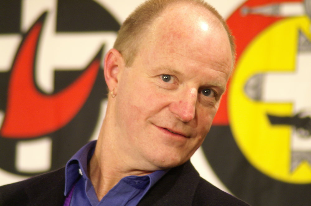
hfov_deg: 3.4
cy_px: 103
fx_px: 5178
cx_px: 156
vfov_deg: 2.3
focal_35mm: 600
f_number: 5.6
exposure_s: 1/8
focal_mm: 400
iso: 800
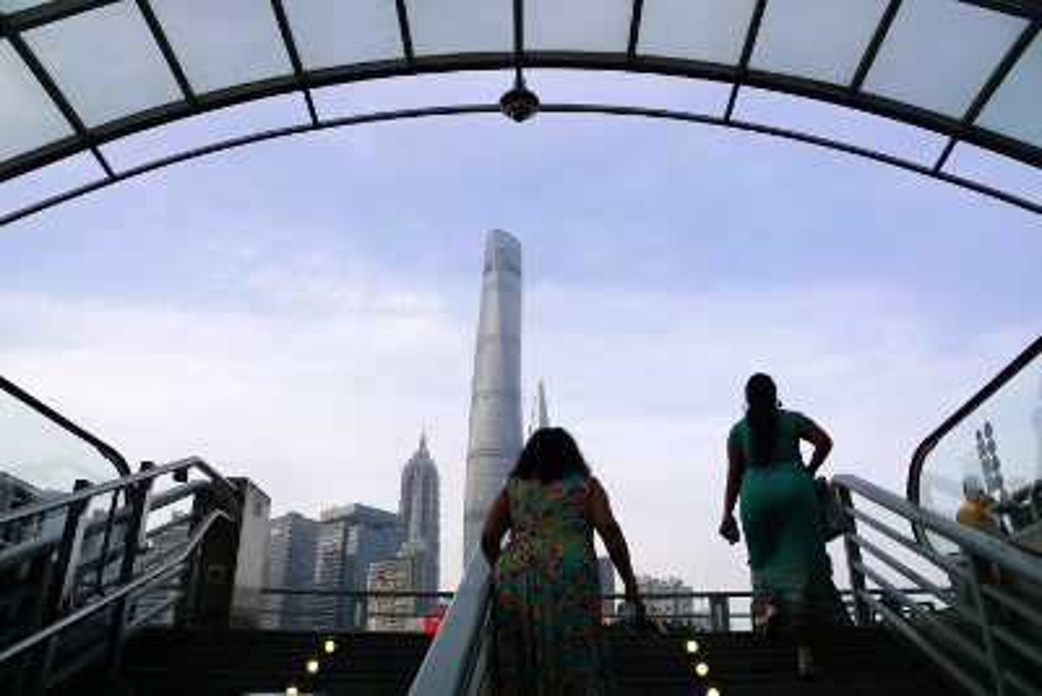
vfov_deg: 48.0
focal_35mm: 27
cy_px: 348
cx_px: 521
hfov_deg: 67.4
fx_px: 782
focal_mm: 18
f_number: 8
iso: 100
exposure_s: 1/125
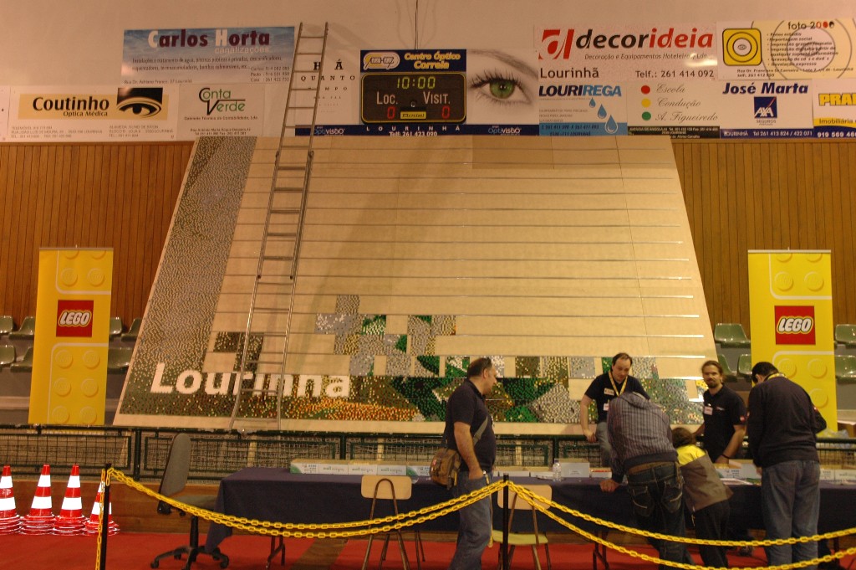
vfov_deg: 36.8
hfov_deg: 53.2
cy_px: 285
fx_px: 855
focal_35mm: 36
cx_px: 428
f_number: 6.3
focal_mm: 24
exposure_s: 1/6
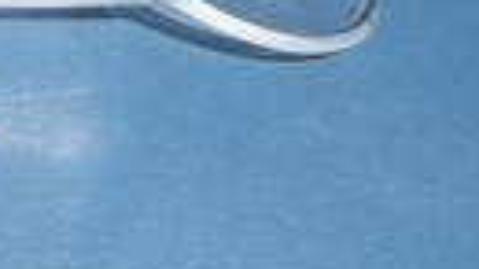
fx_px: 1917
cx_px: -188
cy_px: -138
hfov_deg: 13.6
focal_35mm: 151
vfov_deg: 7.9
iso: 64
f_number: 3.1
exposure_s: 1/30
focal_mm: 6.5
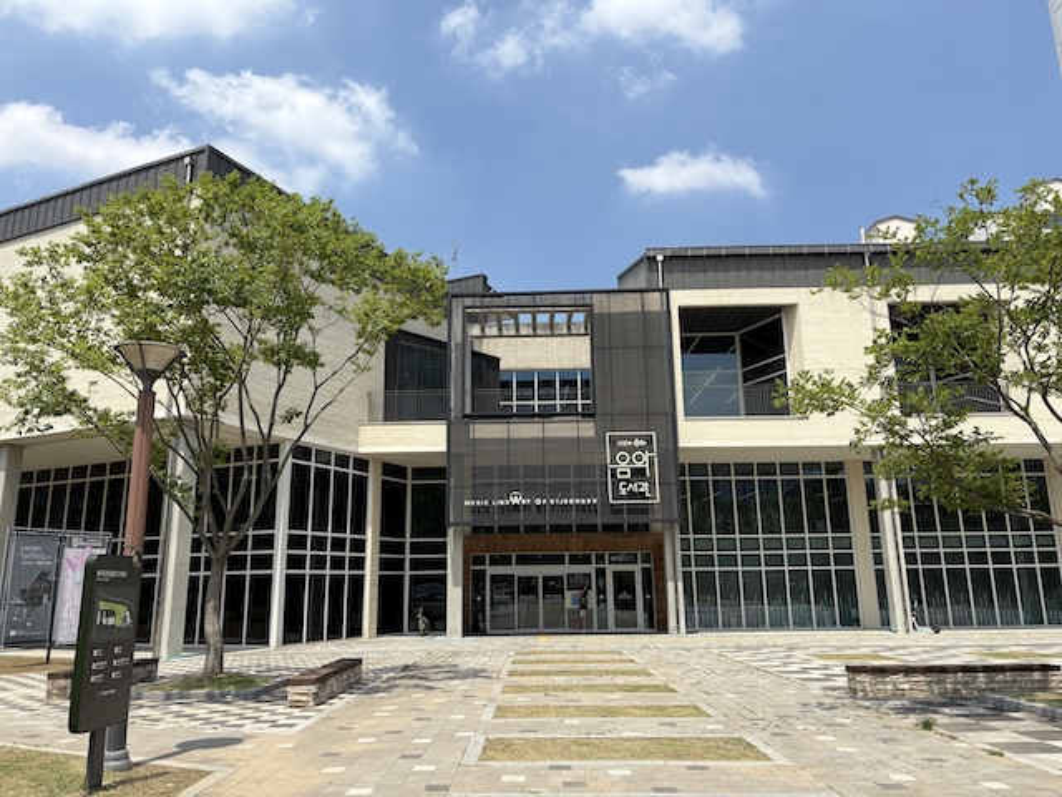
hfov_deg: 67.3
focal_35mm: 26
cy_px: 398
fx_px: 798
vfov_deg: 53.1
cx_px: 531
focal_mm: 5.96
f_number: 1.6
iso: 50
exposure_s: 1/3623
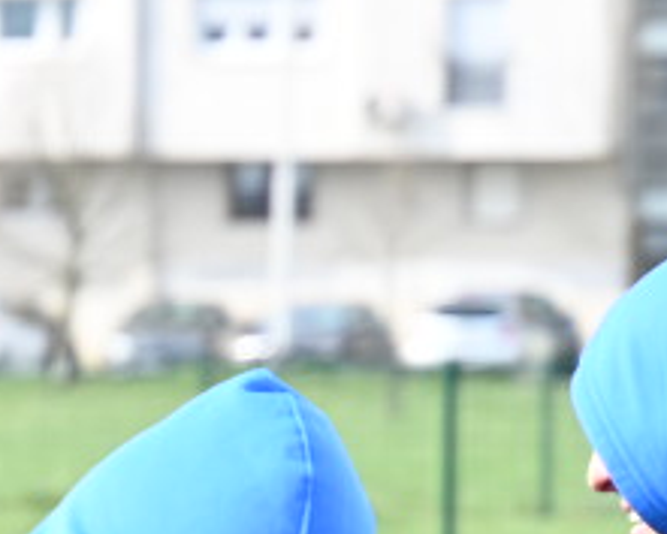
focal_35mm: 516
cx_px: -1150
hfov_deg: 3.7
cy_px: 962
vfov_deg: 3.0
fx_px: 10191
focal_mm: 75
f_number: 4
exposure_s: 1/250
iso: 100
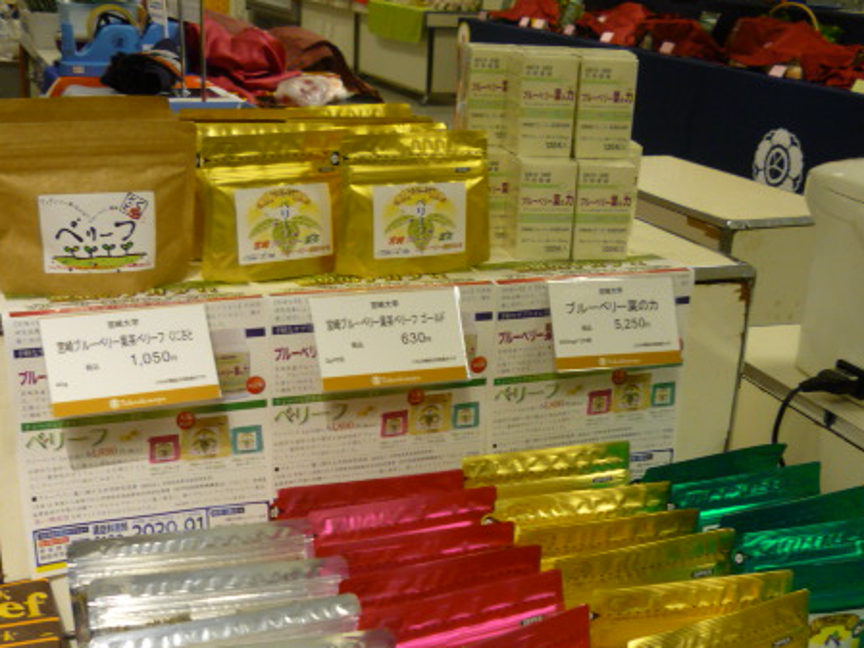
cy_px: 458
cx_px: 416
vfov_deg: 30.5
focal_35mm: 47
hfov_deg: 40.4
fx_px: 1173
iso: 100
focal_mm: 5.5
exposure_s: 1/40
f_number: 2.8
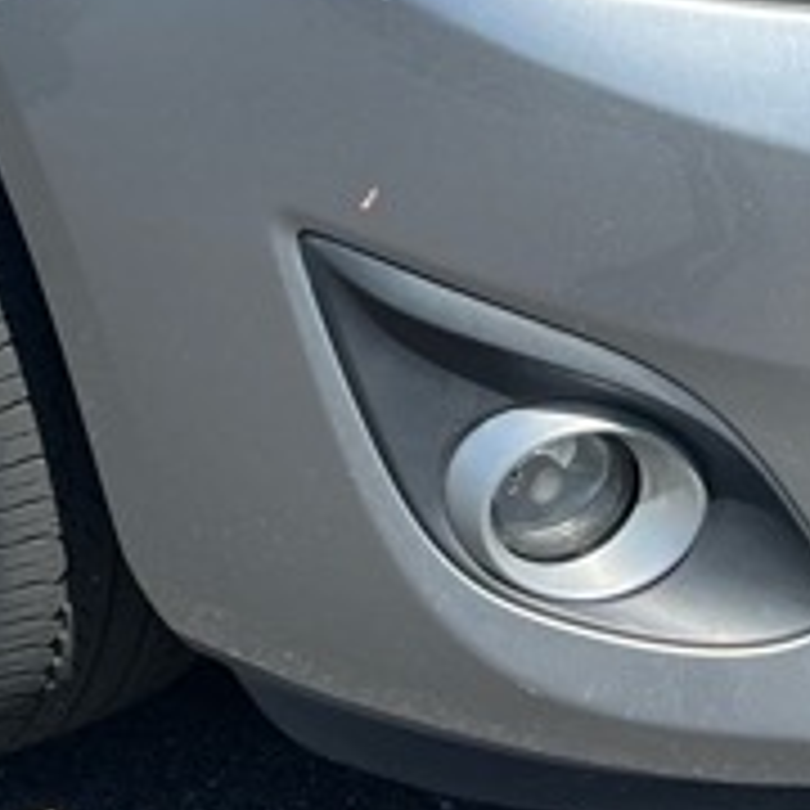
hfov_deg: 13.3
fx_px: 3468
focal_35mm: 131
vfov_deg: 12.6
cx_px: 477
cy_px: -432
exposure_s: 1/2513
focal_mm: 5.7
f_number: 1.5
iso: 50
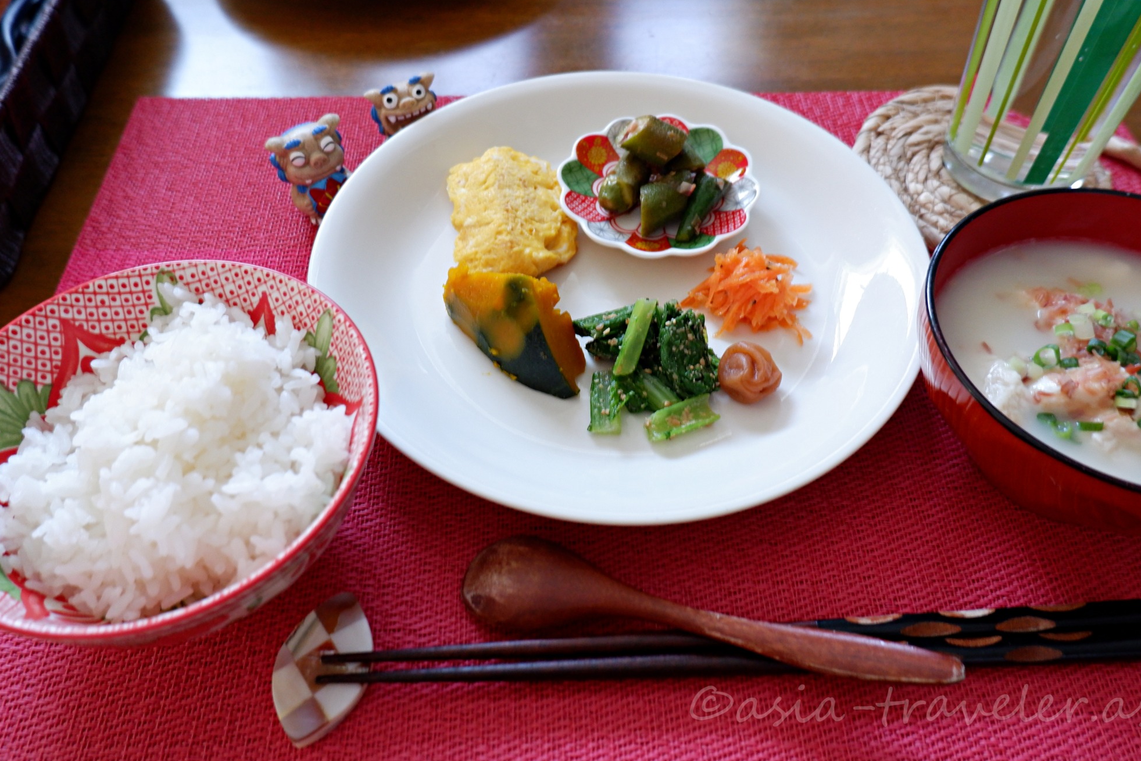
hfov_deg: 61.9
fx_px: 951
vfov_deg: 43.6
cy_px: 358
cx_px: 563
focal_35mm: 30
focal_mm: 15
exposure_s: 1/25
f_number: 3.5
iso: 800
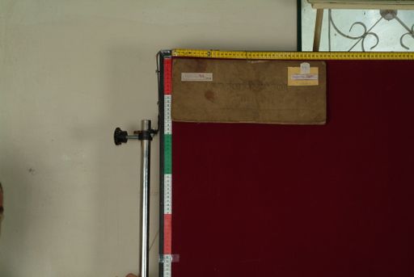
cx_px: 207
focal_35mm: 88
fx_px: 1019
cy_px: 138
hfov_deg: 23.0
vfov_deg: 15.5
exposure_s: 1/20
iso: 160
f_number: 13
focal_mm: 59
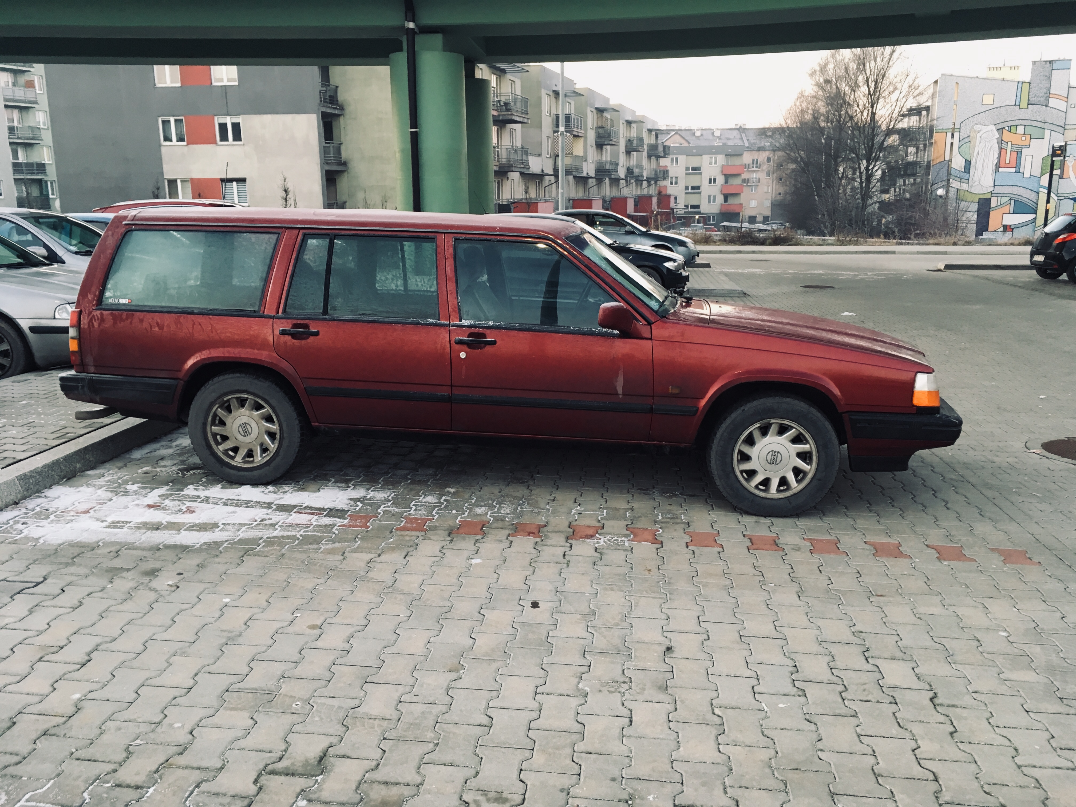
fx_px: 901
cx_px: 538
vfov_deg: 48.2
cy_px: 404
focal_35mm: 29
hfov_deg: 61.7
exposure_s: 1/33
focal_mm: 4.15
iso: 100
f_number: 2.2
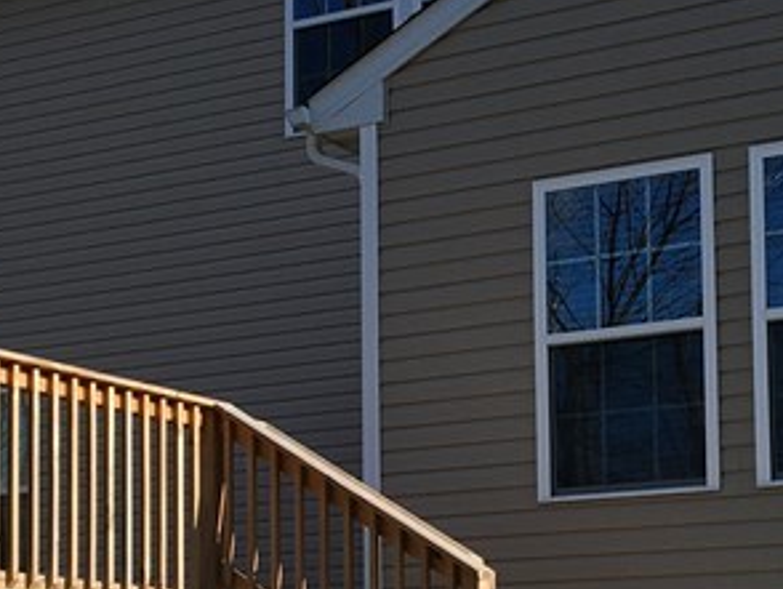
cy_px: 514
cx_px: 258
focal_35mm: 101
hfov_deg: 19.4
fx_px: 2286
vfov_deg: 14.5
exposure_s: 1/1221
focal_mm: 4.15
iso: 25
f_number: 2.2
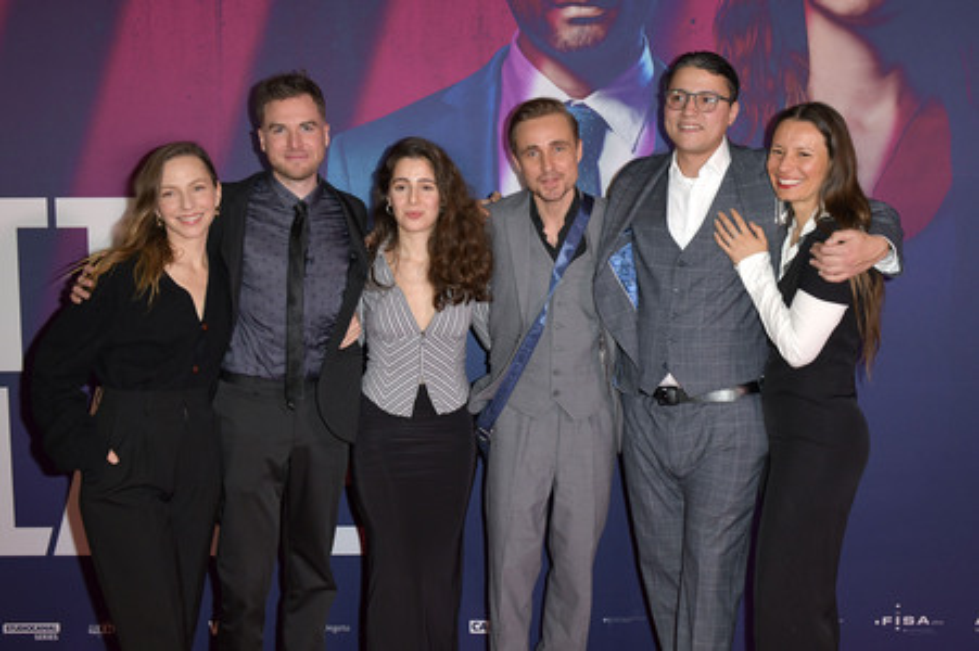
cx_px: 490
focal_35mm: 32
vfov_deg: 41.1
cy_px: 326
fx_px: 870
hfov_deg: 58.8
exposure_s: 1/200
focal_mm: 32
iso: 800
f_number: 5.6
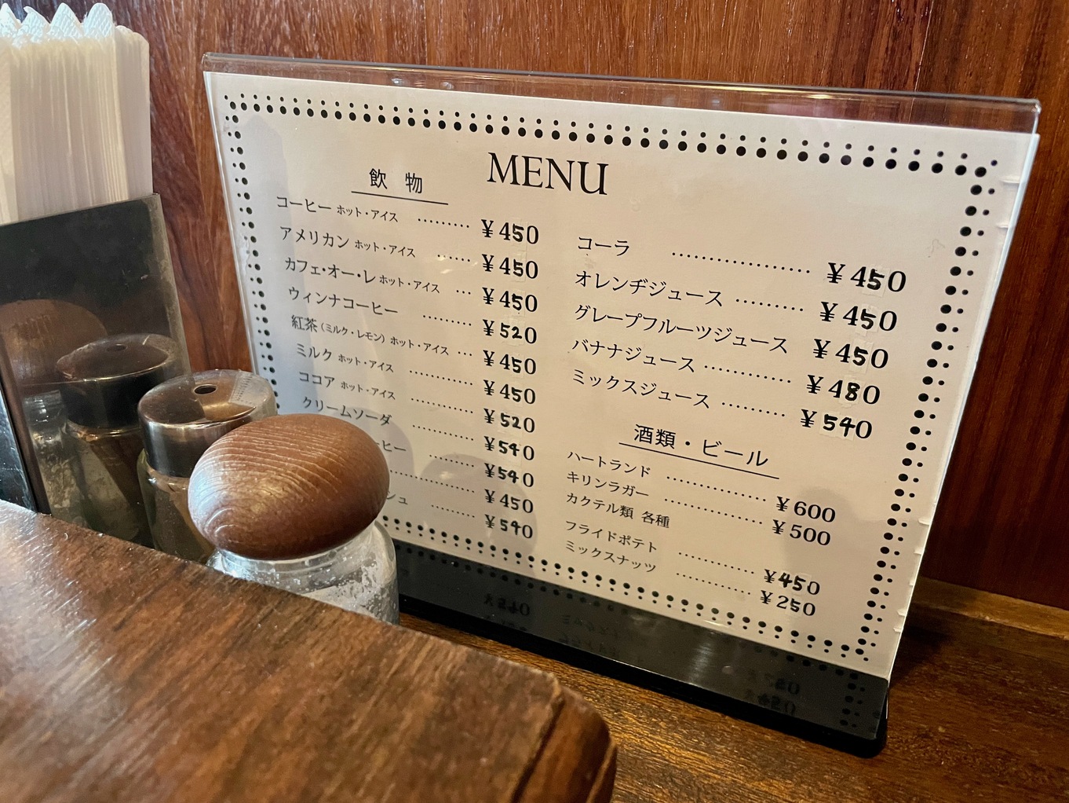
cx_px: 534
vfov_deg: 53.1
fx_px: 803
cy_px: 402
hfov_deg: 67.3
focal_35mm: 26
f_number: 1.6
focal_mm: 4.2
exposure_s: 1/40
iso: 500
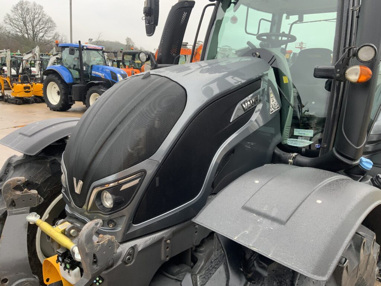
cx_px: 190
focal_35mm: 29
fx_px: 319
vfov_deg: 48.2
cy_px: 143
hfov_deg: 61.7
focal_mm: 3
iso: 64
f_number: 1.8
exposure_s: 1/103
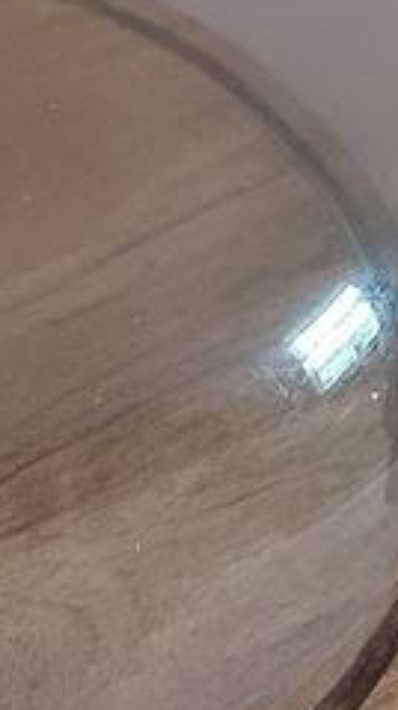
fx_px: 2144
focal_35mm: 114
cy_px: 517
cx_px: -324
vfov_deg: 18.7
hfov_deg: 10.0
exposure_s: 1/50
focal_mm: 4.65
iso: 320
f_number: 1.8
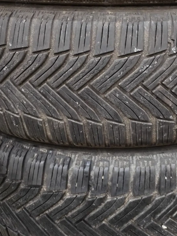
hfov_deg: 22.2
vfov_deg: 29.4
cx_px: 111
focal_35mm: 66
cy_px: 100
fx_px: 450
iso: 100
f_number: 1.8
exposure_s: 1/132
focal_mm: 4.75
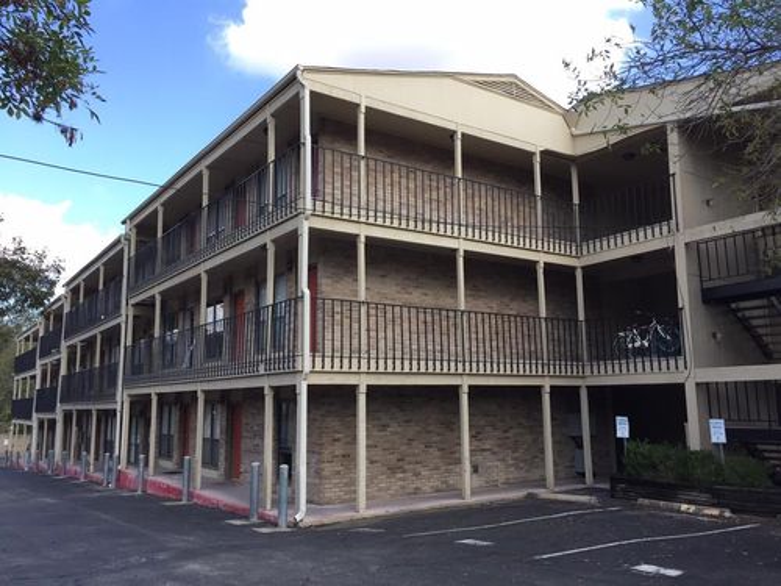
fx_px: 654
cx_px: 390
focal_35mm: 29
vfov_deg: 48.2
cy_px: 293
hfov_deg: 61.7
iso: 32
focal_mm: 4.15
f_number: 2.2
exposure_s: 1/507
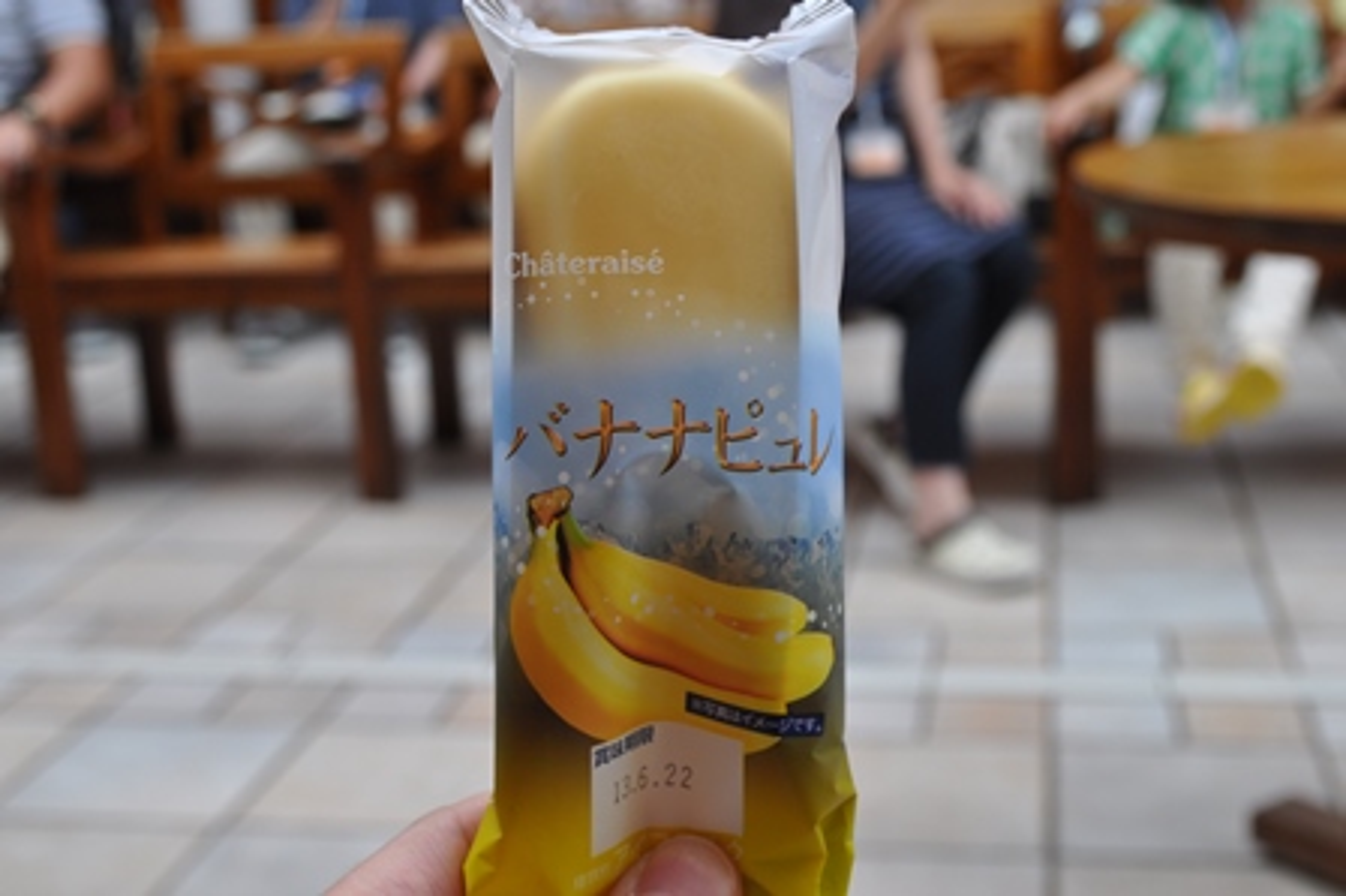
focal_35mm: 54
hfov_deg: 36.9
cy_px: 448
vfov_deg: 25.0
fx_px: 2017
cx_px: 673
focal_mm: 36
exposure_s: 1/60
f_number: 8
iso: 360
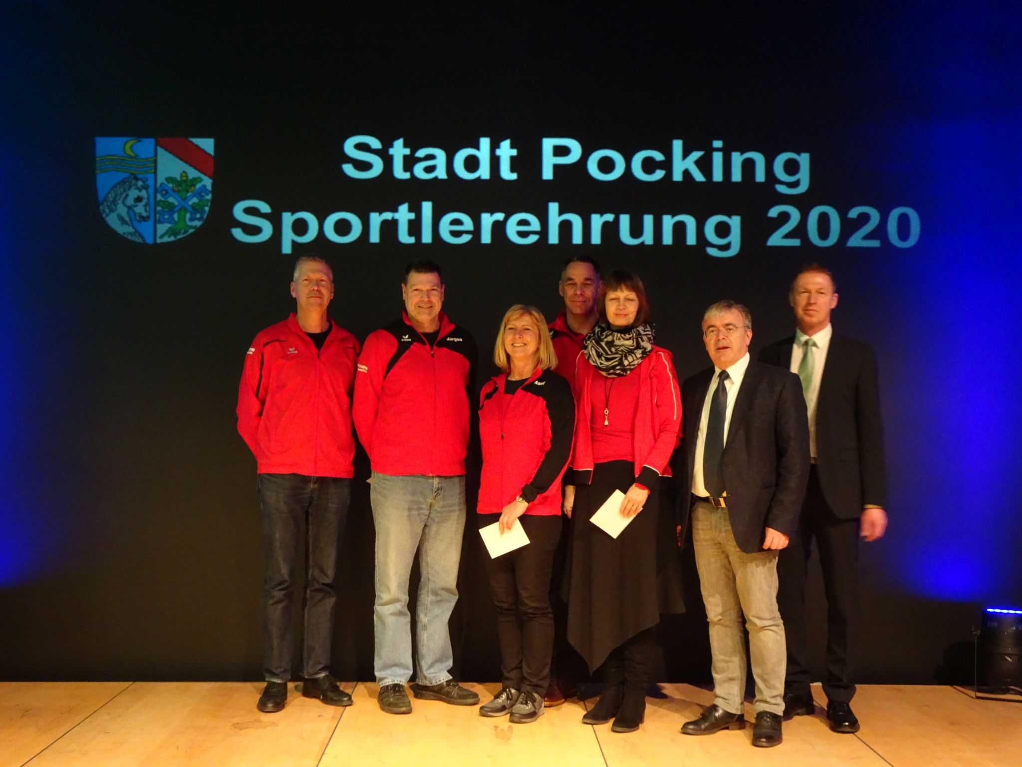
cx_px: 511
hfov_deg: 45.8
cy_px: 384
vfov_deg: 35.1
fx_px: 1210
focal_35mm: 41
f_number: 4
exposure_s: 1/13
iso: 800
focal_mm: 7.05
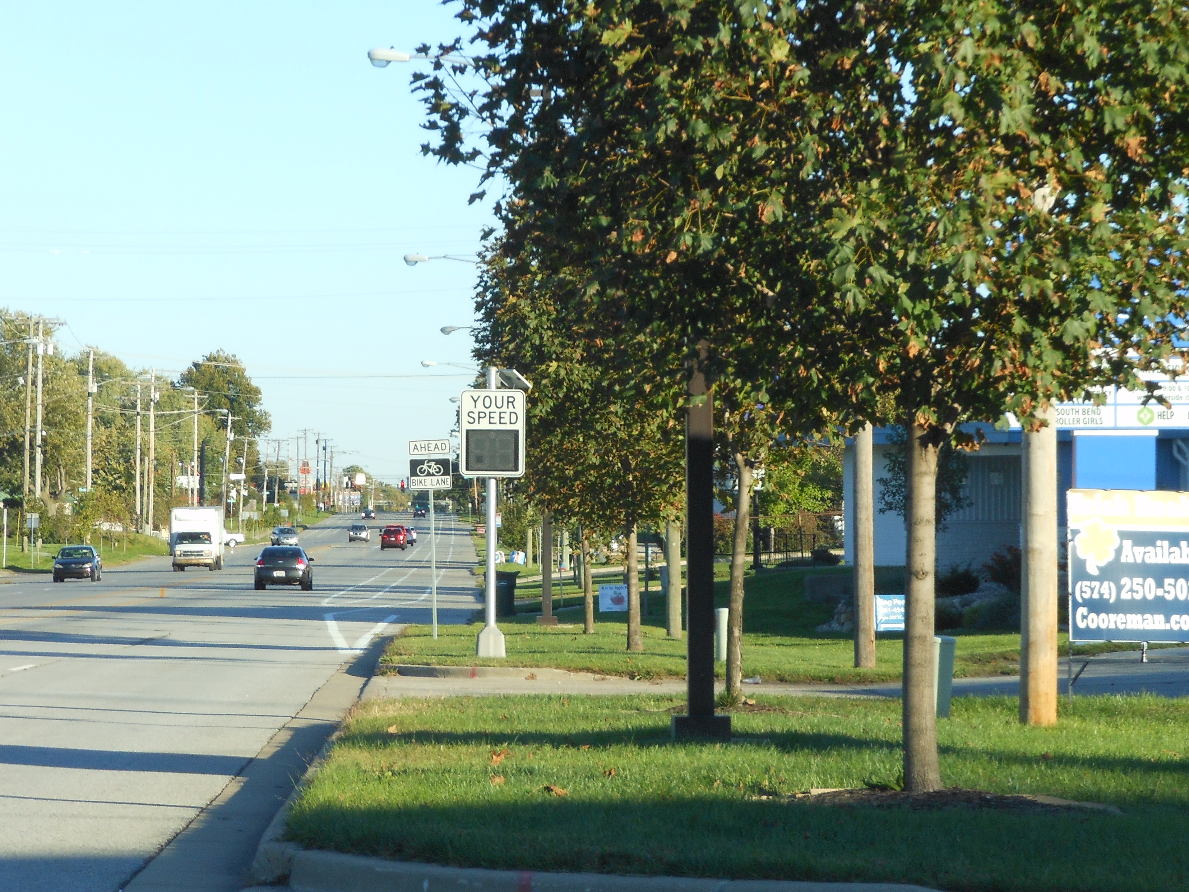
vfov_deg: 10.4
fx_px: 4877
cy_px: 335
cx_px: 697
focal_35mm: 142
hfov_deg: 13.9
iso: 80
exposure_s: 1/125
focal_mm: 18.3
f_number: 5.4
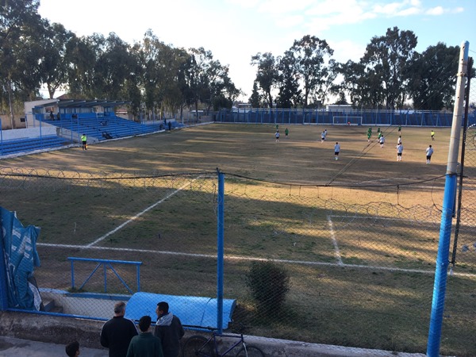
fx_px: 413
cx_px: 238
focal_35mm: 30
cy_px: 178
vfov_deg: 46.8
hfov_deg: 60.0
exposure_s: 1/586
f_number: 2.2
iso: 32
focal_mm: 4.12
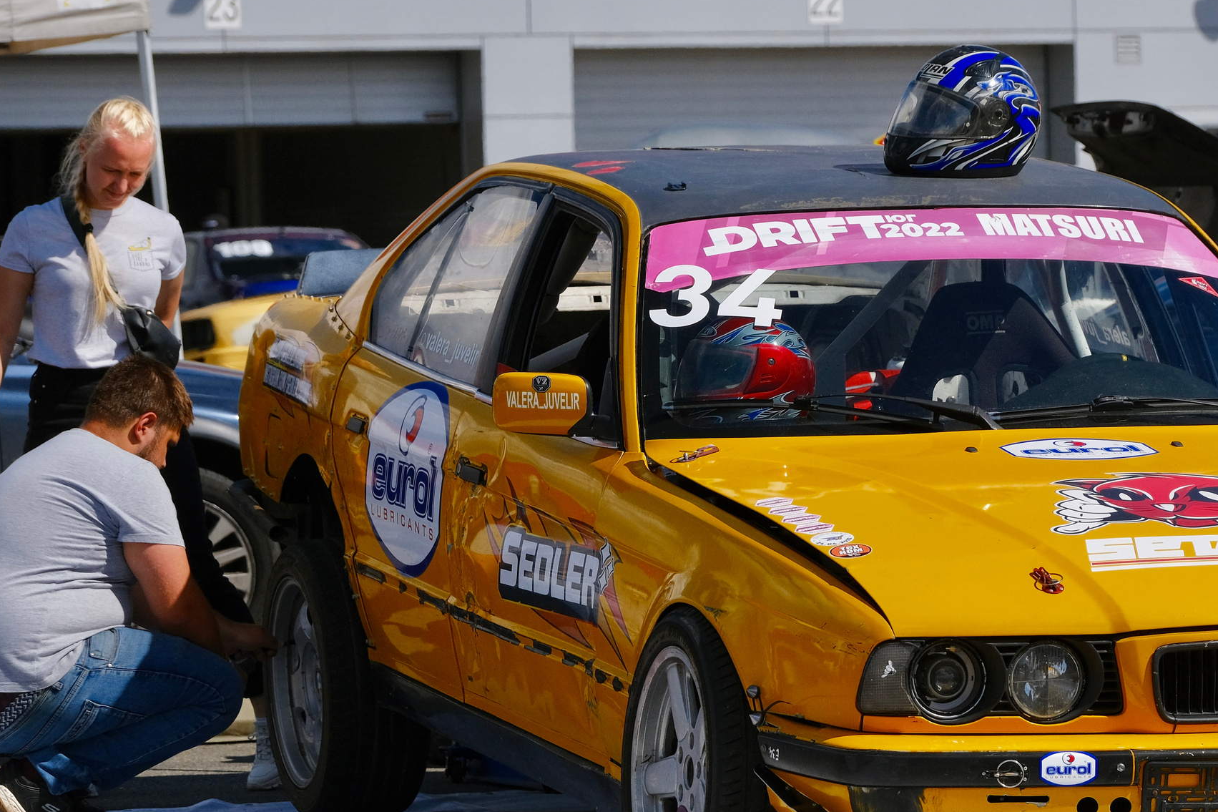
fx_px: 7171
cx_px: 762
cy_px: 508
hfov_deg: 9.7
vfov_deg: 6.5
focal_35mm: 212
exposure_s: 1/4700
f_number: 5.6
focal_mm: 94.3
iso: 320
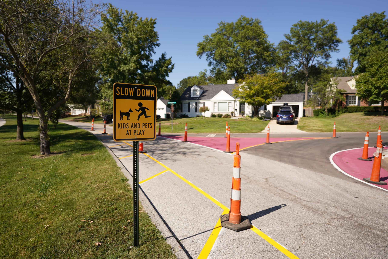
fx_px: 216
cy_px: 130
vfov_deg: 61.9
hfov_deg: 84.0
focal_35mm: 20
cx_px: 194
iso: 100
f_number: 2.2
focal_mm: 20
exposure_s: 1/3200
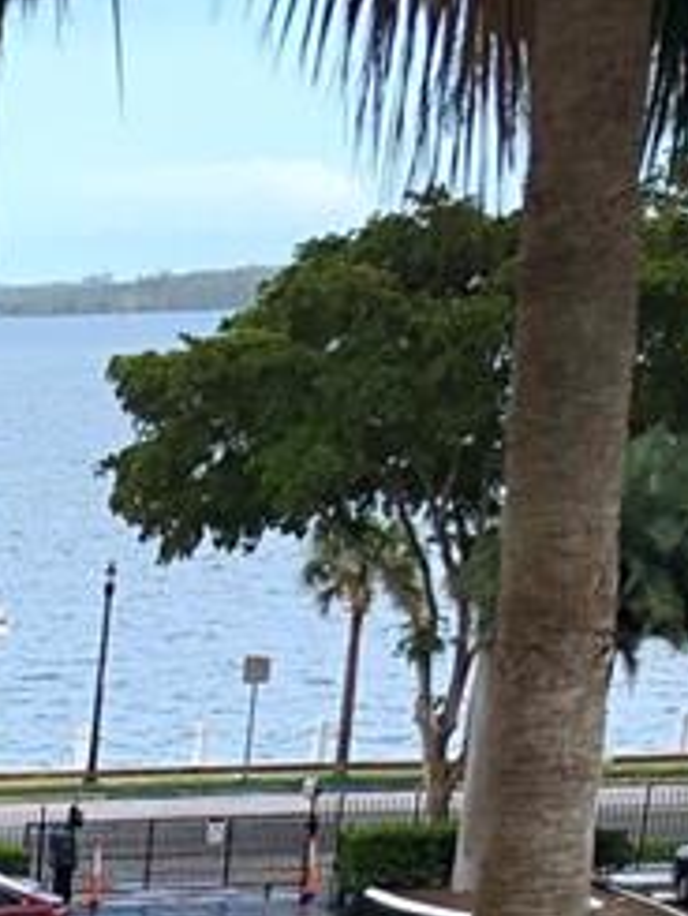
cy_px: 1821
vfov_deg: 12.6
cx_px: -927
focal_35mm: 137
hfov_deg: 9.7
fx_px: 3627
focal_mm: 4
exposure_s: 1/558
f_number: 1.8
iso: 20
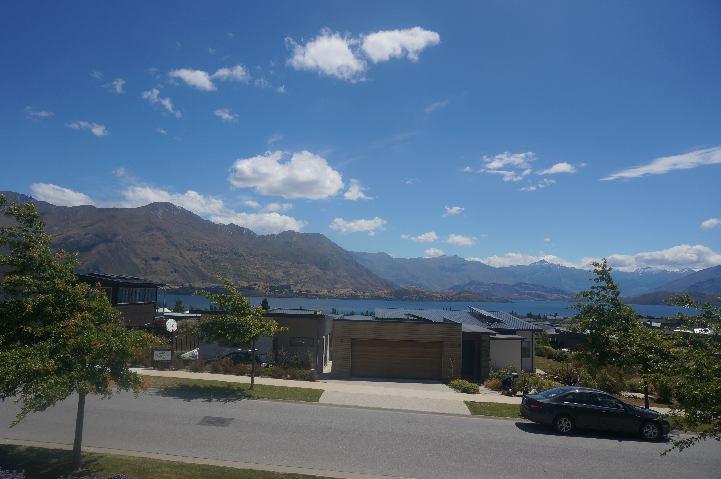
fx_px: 480
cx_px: 360
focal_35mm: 24
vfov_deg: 53.0
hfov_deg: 73.8
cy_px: 240
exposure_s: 1/800
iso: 100
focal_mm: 16
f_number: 6.3
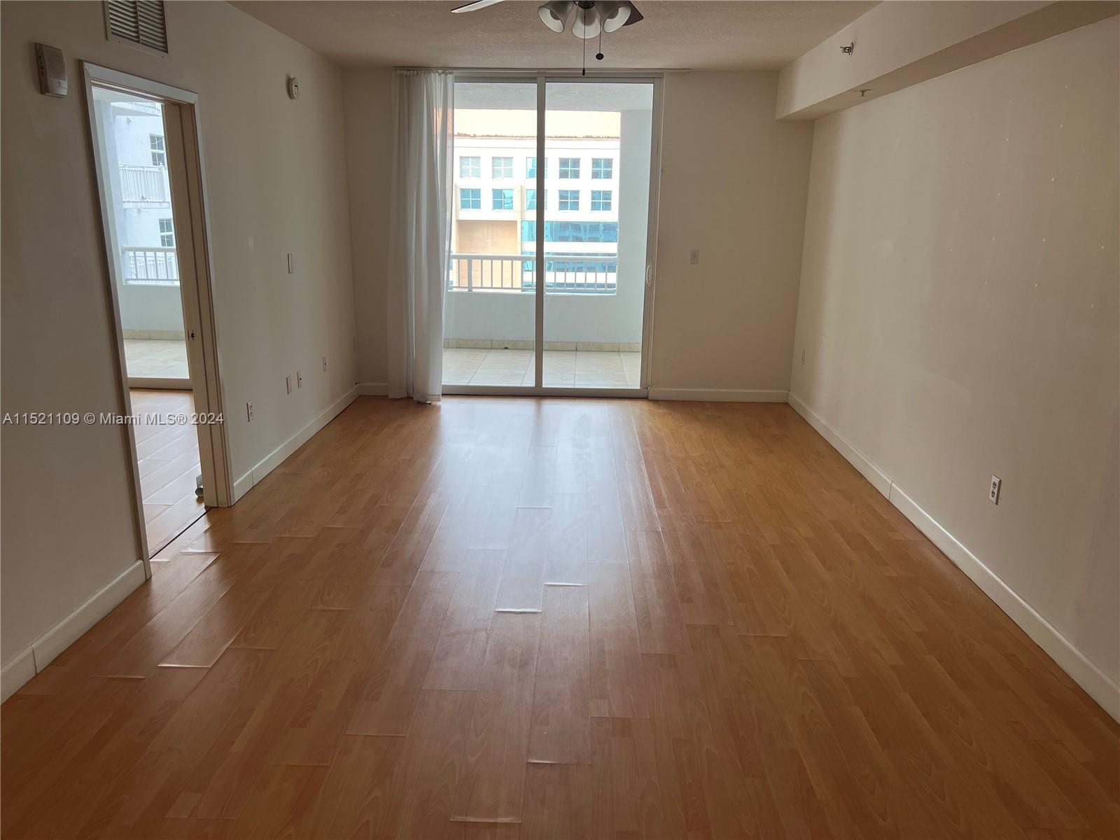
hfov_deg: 67.3
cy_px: 420
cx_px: 560
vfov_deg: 53.1
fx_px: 841
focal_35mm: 26
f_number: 1.5
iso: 50
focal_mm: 5.7
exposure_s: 1/121
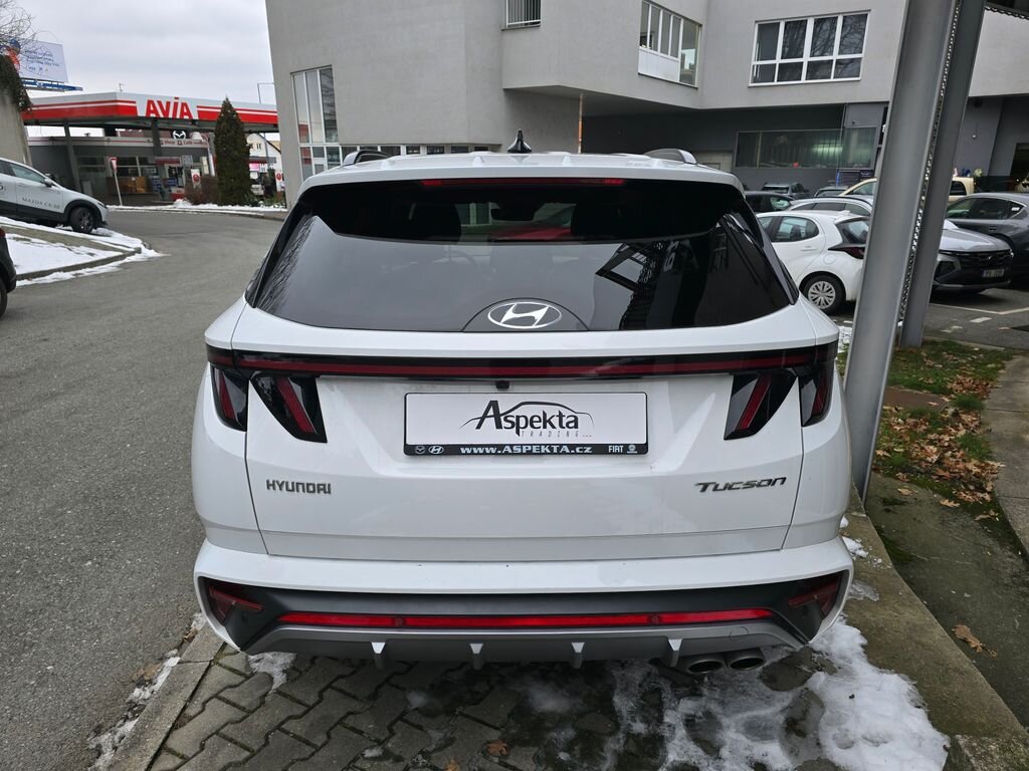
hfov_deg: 73.9
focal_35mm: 23
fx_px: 684
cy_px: 386
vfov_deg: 58.9
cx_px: 514
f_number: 1.7
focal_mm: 6.3
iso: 25
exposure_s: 1/180
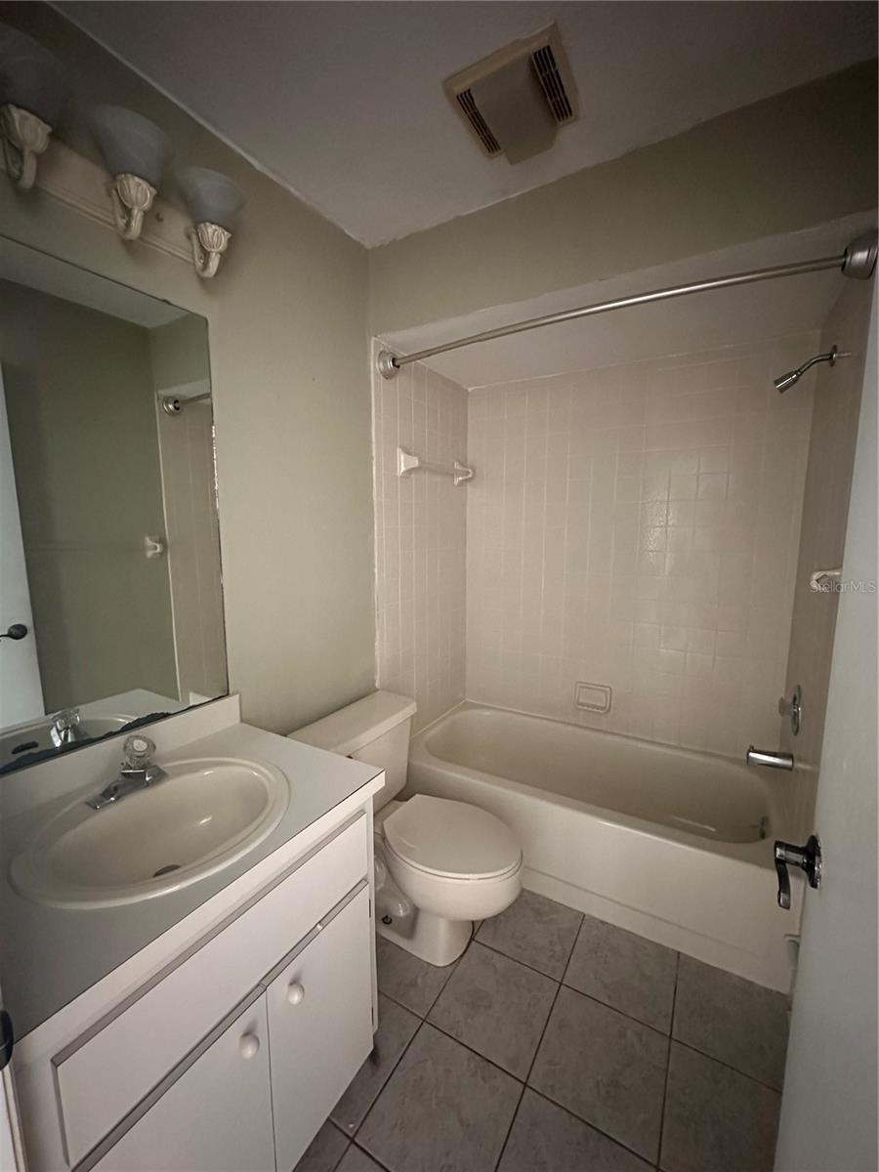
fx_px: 474
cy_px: 586
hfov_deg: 85.7
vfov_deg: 102.1
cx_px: 440
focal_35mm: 14
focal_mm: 2.22
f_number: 2.2
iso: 1250
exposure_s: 1/45
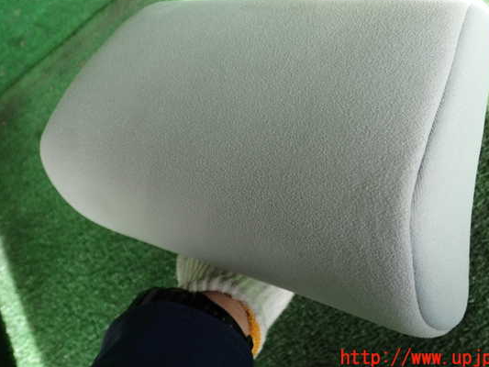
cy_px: 163
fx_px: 509
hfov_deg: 51.2
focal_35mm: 36
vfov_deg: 39.6
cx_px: 272
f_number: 2.4
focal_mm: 5.79
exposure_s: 1/125
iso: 200
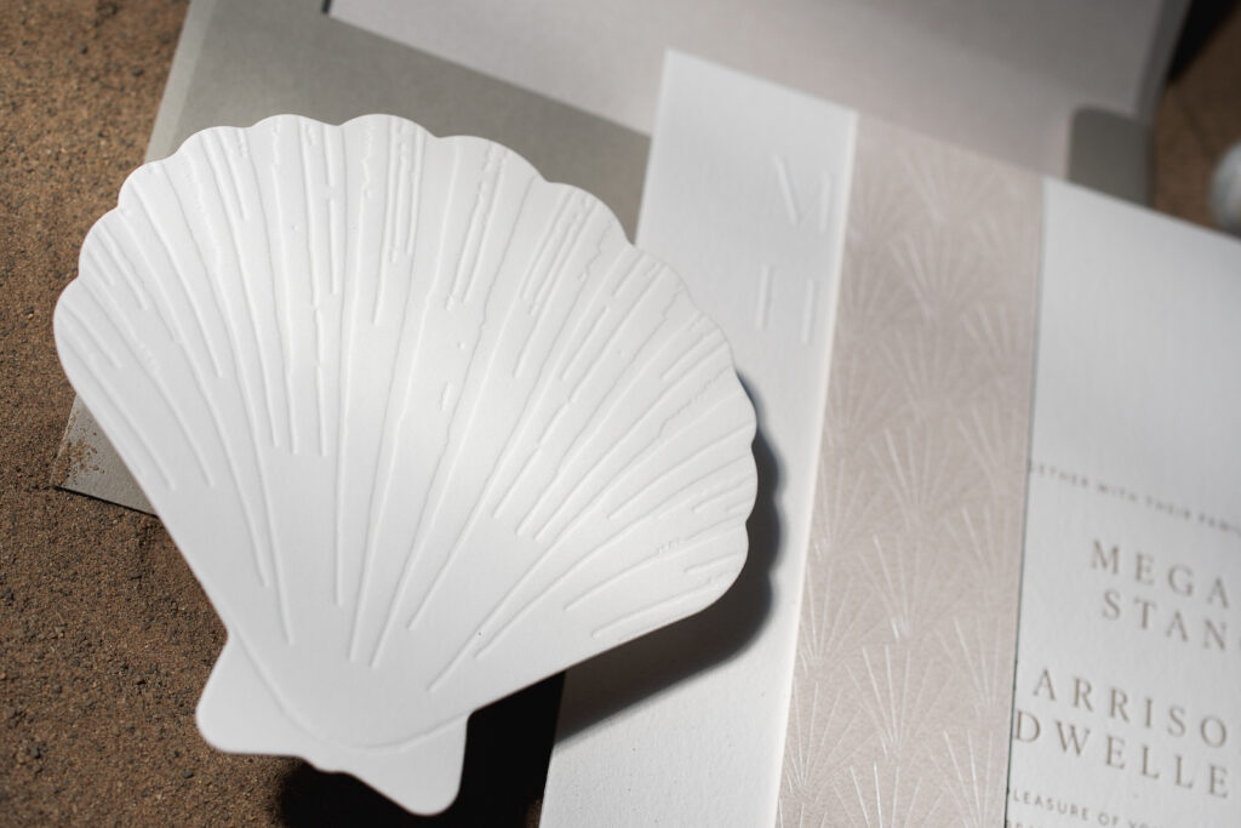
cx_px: 620
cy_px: 414
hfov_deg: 33.4
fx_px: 2068
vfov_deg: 22.6
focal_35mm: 60
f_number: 5
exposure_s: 1/250
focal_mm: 40
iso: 100
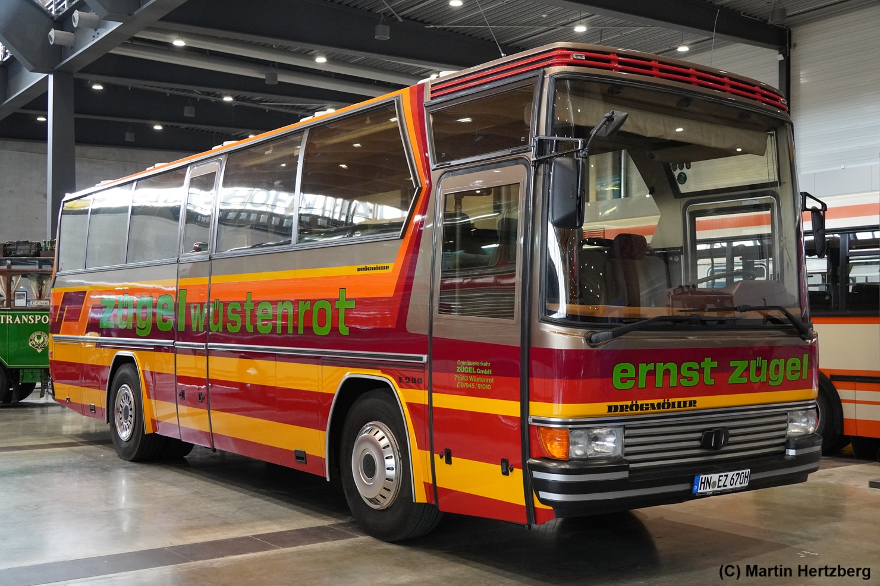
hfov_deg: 46.4
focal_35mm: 42
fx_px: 1026
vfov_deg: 31.9
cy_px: 293
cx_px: 440
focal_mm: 28
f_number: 4.5
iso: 3200
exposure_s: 1/160
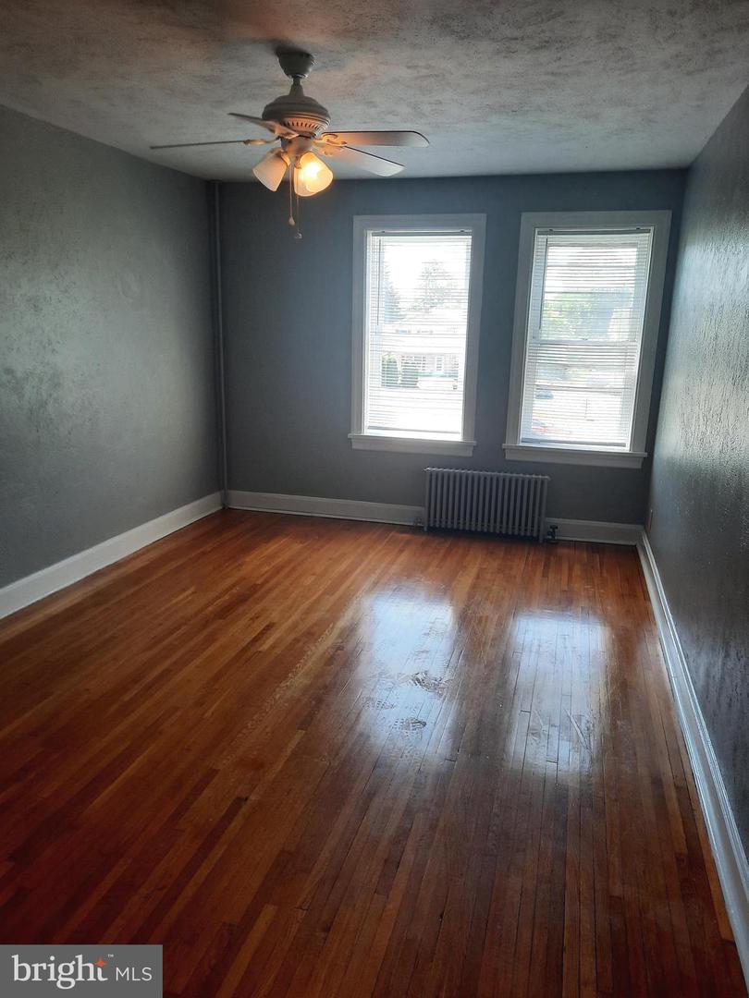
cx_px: 374
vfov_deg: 69.4
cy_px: 499
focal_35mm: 25
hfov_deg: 54.9
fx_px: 721
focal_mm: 4.6
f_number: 2
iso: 40
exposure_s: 1/60
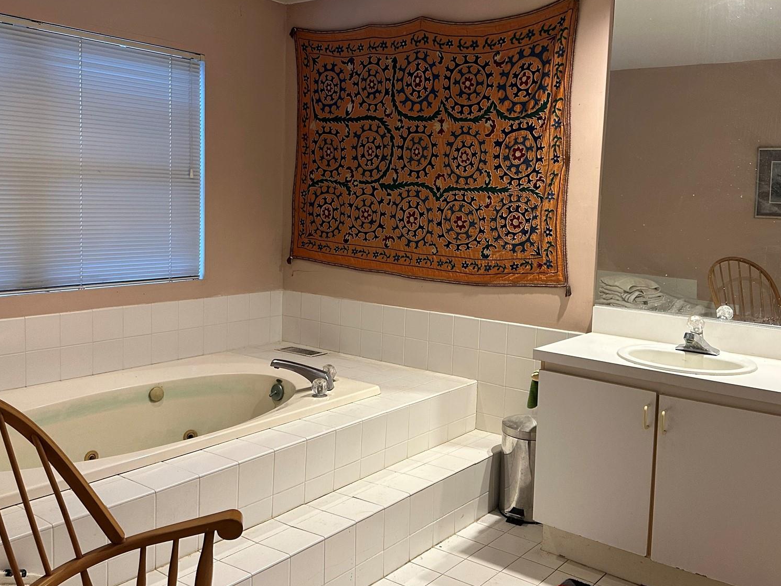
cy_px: 279
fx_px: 745
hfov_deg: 55.2
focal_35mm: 33
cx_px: 432
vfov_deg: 42.9
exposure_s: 1/60
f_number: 1.78
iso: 250
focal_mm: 6.86
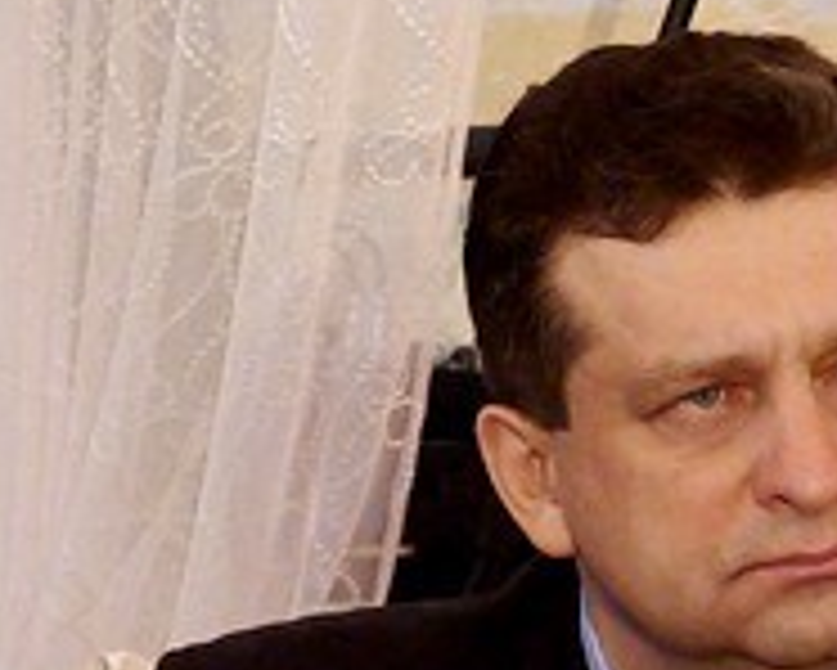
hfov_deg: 5.5
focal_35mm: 353
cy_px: 472
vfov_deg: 4.4
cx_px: 812
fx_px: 8749
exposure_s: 1/50
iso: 1600
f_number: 3.8
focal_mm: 33.2
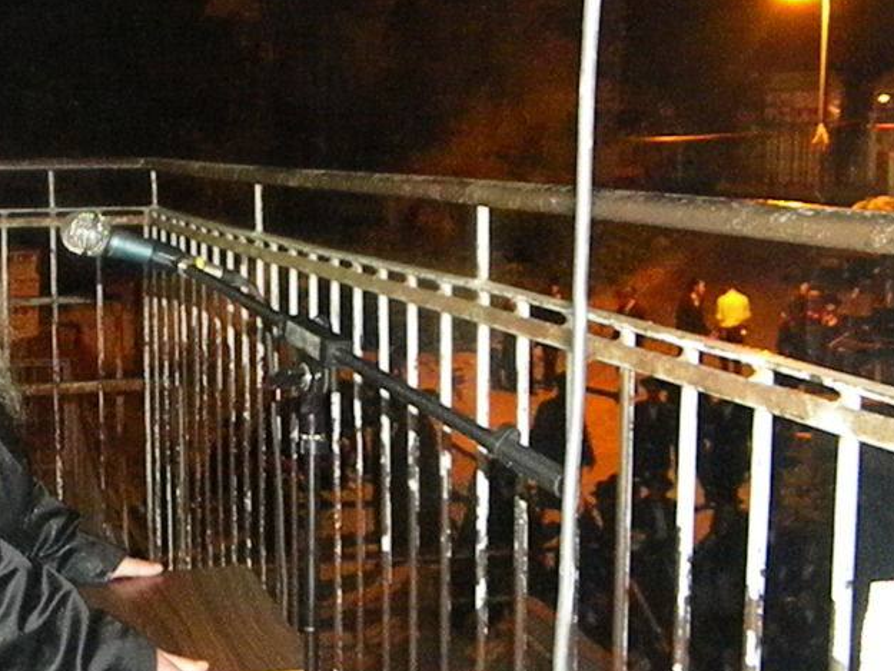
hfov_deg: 31.9
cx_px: 193
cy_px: 383
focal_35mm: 59
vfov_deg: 24.8
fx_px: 1524
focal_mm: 6.4
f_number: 3.7
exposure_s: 1/30
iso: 3200
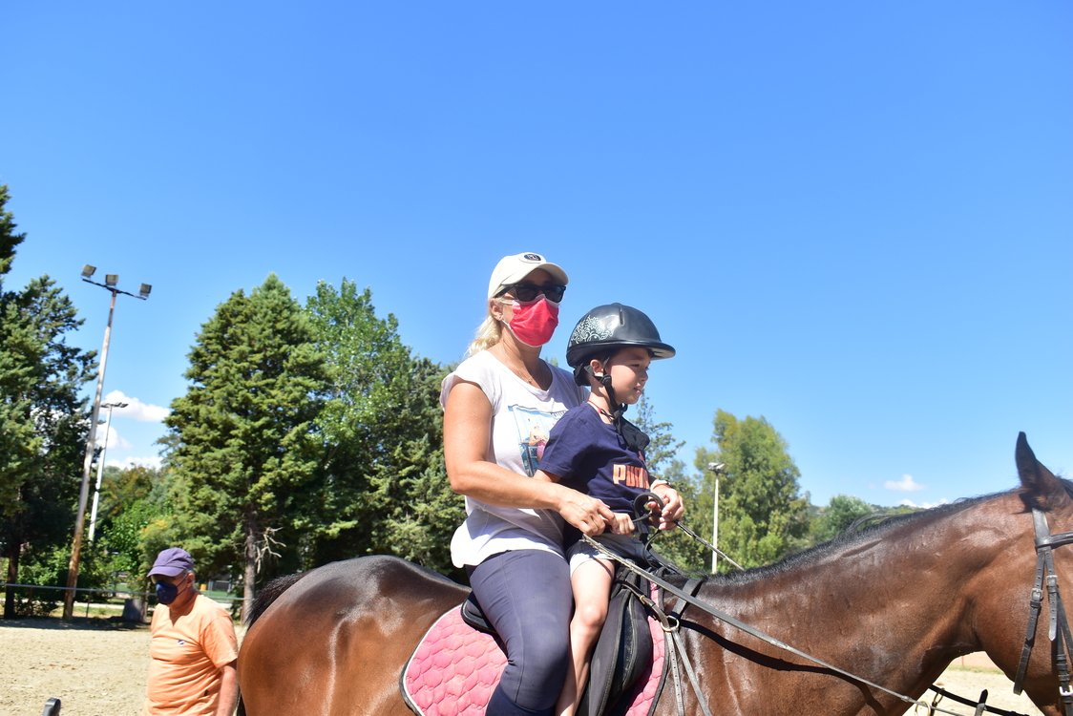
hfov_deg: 53.1
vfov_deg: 36.9
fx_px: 1073
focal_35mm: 36
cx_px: 536
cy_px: 358
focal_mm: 24
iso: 100
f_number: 7.1
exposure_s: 1/250
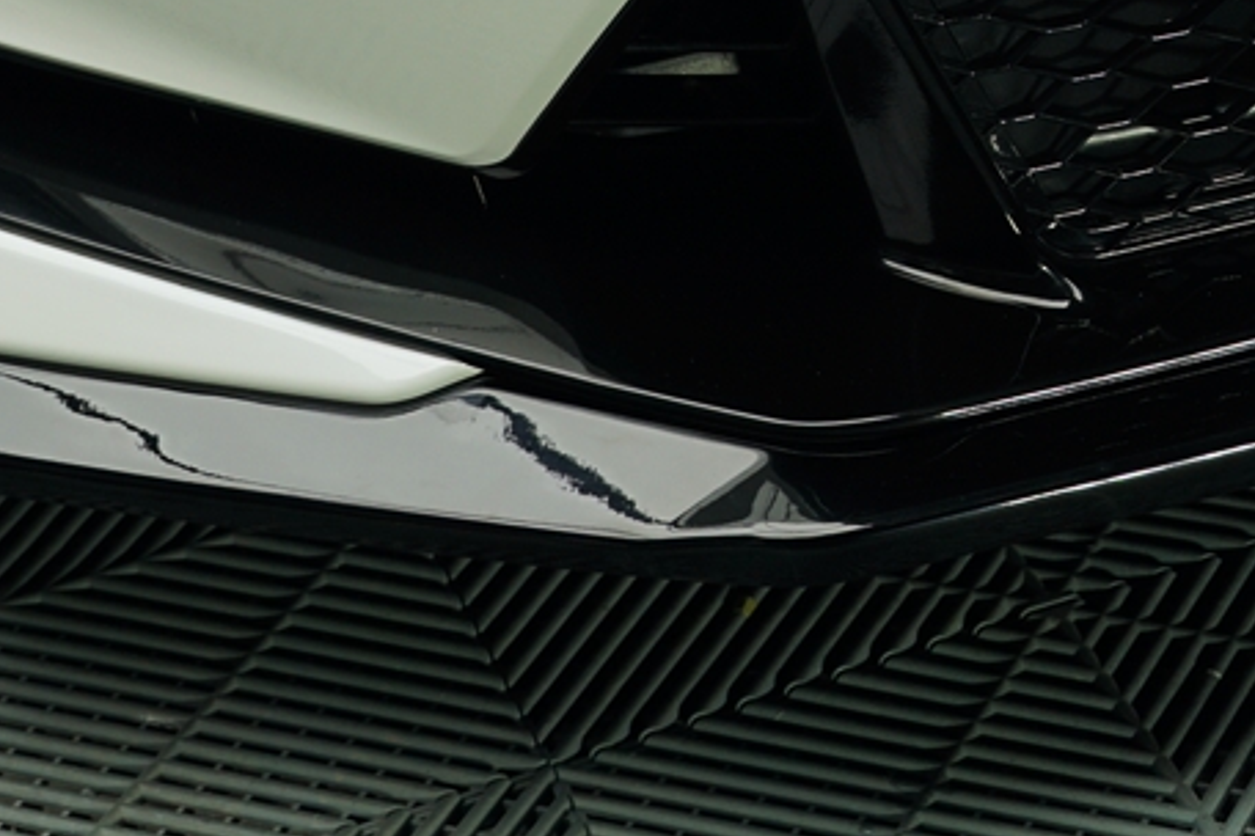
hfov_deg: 12.7
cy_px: -855
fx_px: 5508
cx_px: 1547
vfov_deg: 8.2
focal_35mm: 158
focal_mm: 36
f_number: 4.5
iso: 100
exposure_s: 1/80
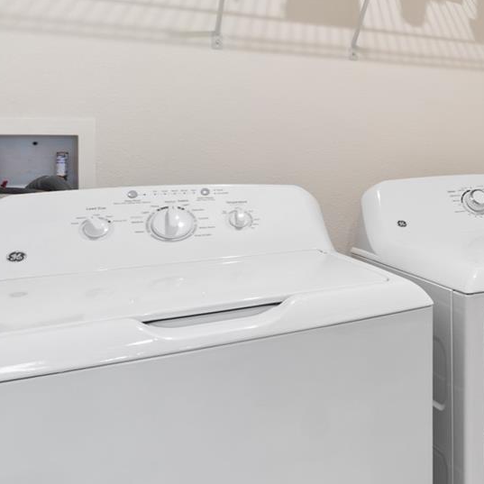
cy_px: 174
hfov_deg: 34.1
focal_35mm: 38
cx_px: 598
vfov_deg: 43.4
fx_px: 601
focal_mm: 10
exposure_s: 1
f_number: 8
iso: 100
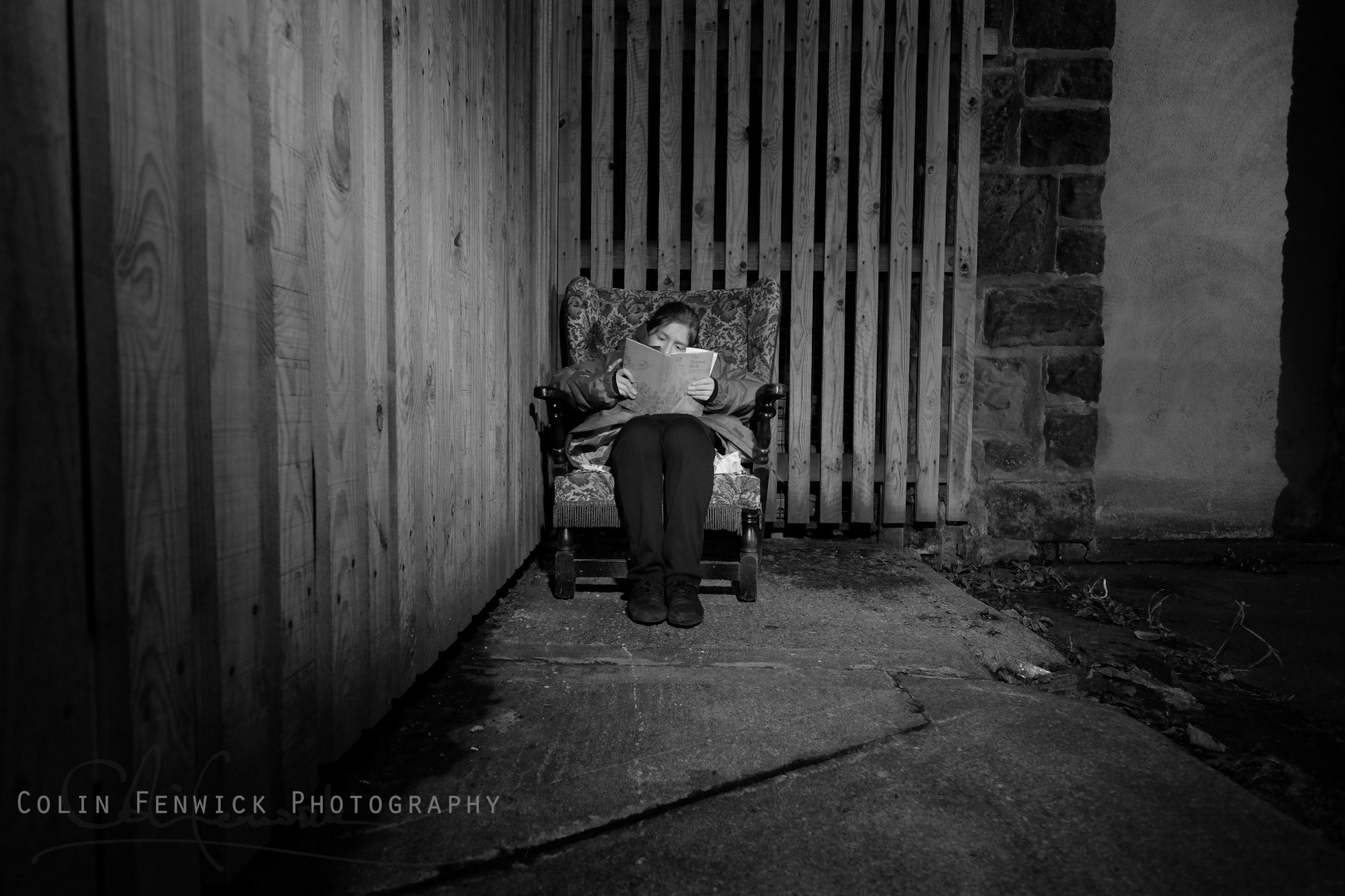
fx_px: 785
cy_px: 448
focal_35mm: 21
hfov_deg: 81.2
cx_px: 672
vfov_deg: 59.5
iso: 800
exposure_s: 1/2
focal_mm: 14
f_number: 2.8
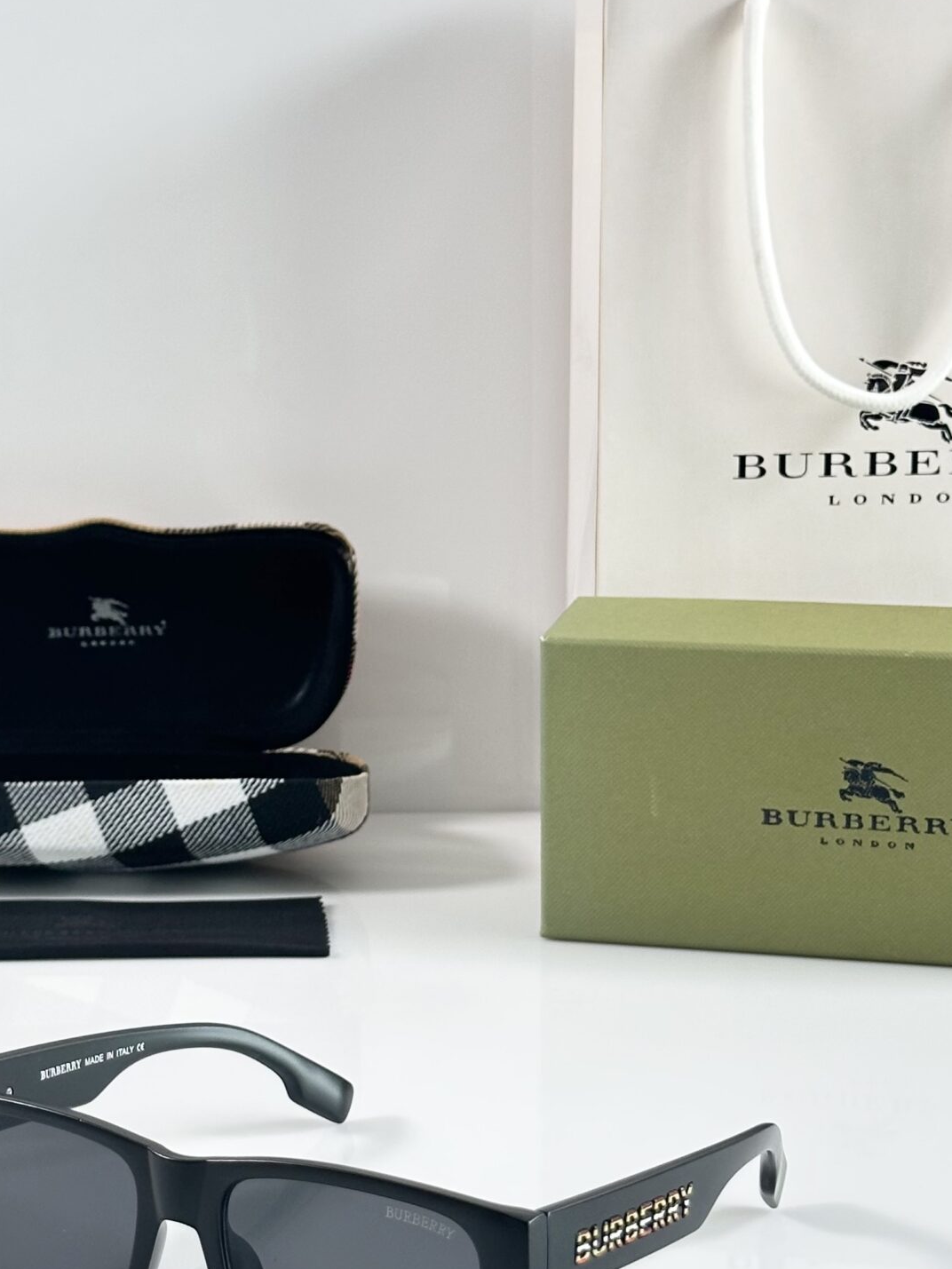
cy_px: 698
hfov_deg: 17.1
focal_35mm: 86
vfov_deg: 22.7
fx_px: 3153
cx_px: 251
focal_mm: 6.86
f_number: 1.78
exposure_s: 1/100
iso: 80
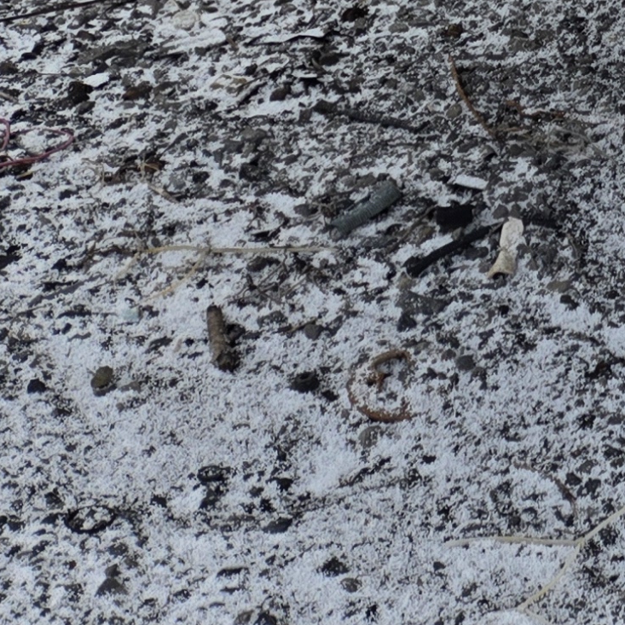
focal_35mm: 111
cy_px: -626
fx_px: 2267
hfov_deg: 13.3
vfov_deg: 13.5
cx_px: 1294
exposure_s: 1/701
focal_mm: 5.4
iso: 25
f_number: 1.8
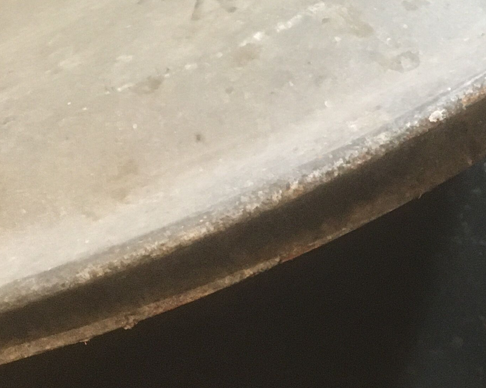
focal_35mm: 83
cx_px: 520
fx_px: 1194
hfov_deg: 21.9
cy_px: 313
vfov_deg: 18.3
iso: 250
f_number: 2.2
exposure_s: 1/17
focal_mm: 4.15
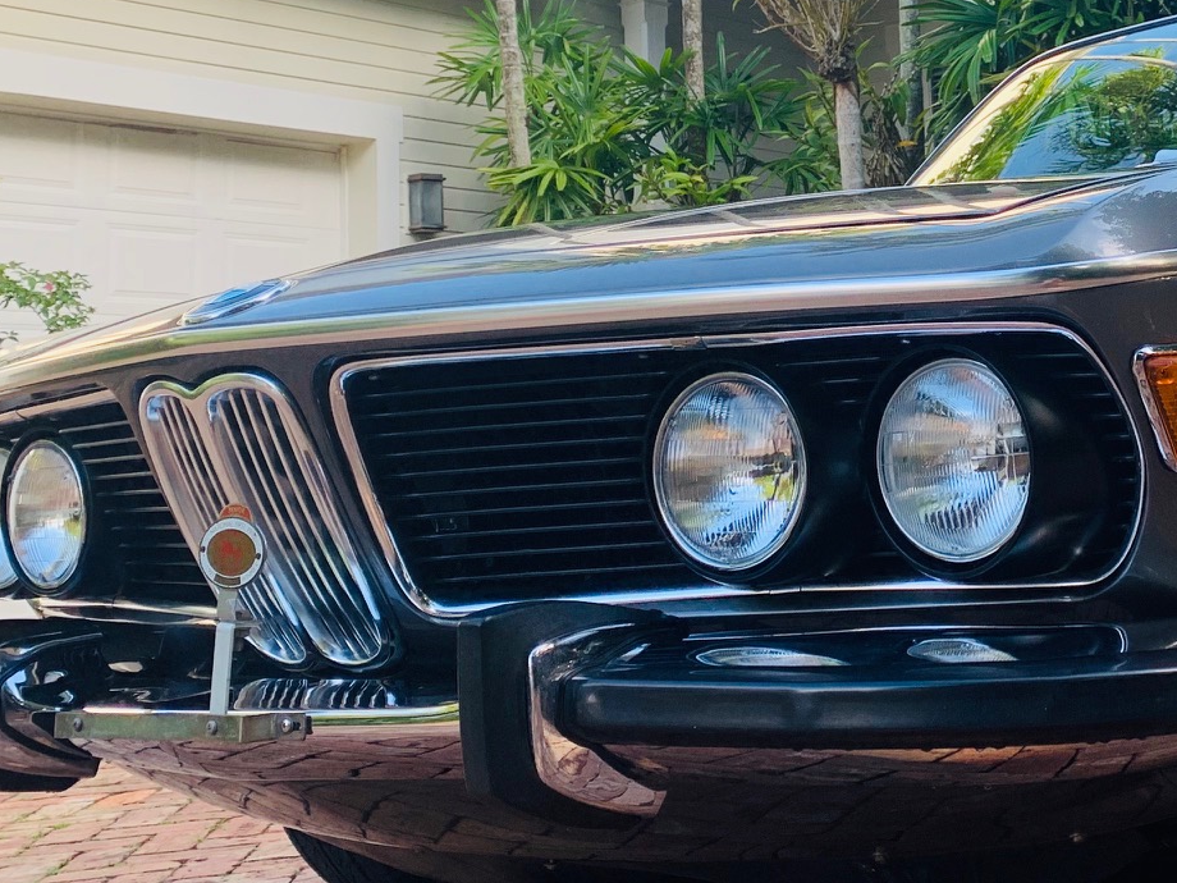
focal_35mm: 57
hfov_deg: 31.9
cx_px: 1098
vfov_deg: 25.3
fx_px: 1938
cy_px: 192
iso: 25
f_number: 1.8
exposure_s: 1/234
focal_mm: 4.25
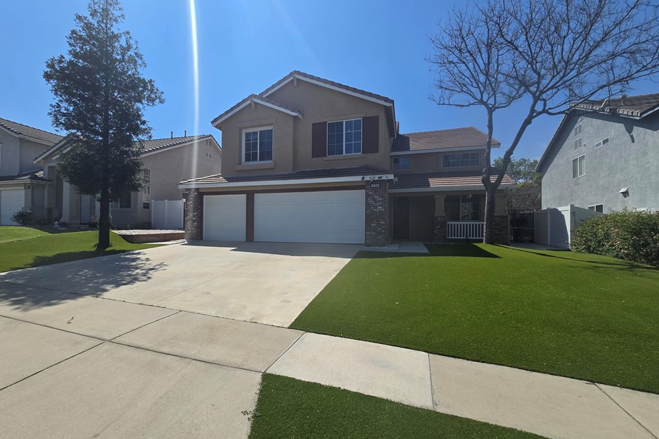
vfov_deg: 77.3
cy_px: 224
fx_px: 275
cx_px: 301
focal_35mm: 15
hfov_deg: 100.1
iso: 50
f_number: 2.2
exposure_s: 1/3697
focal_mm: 2.2
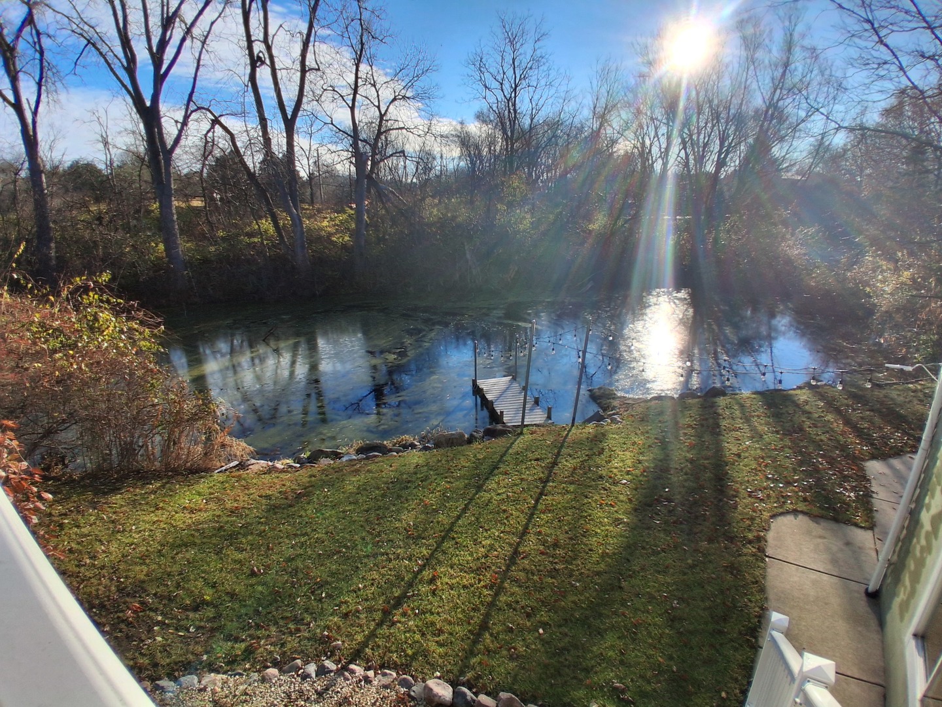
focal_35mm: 17
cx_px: 471
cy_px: 354
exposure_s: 1/1144
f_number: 2.2
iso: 50
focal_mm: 1.4
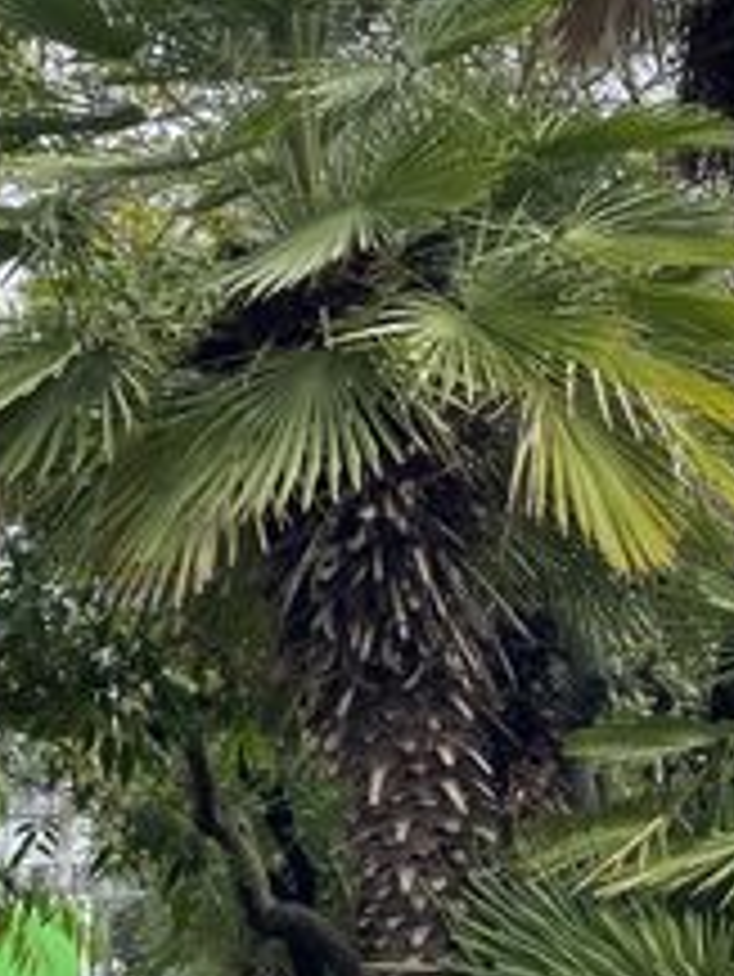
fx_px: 1695
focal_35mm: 60
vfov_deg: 32.2
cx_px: 777
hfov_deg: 23.2
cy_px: 468
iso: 50
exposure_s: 1/1092
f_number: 1.6
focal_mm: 4.2
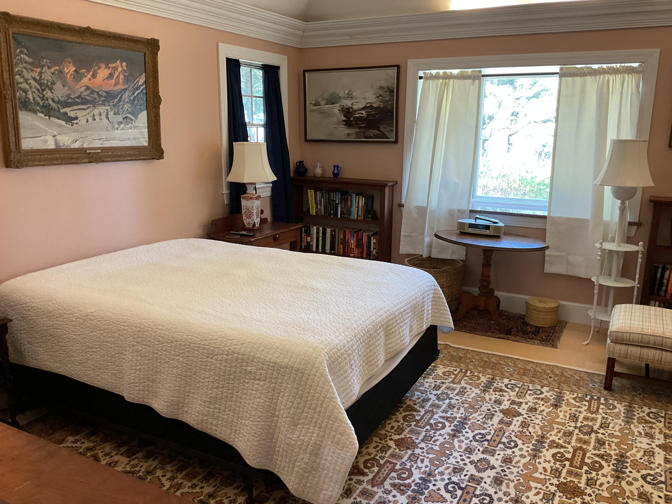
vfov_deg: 48.2
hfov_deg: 61.7
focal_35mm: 29
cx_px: 336
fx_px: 563
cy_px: 252
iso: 125
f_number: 1.8
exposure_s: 1/60
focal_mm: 3
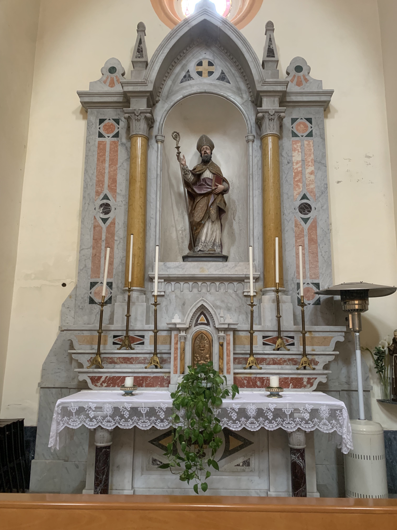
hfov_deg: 53.1
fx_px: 398
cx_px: 198
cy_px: 265
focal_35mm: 26
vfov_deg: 67.3
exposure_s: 1/50
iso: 400
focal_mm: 4.25
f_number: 1.8
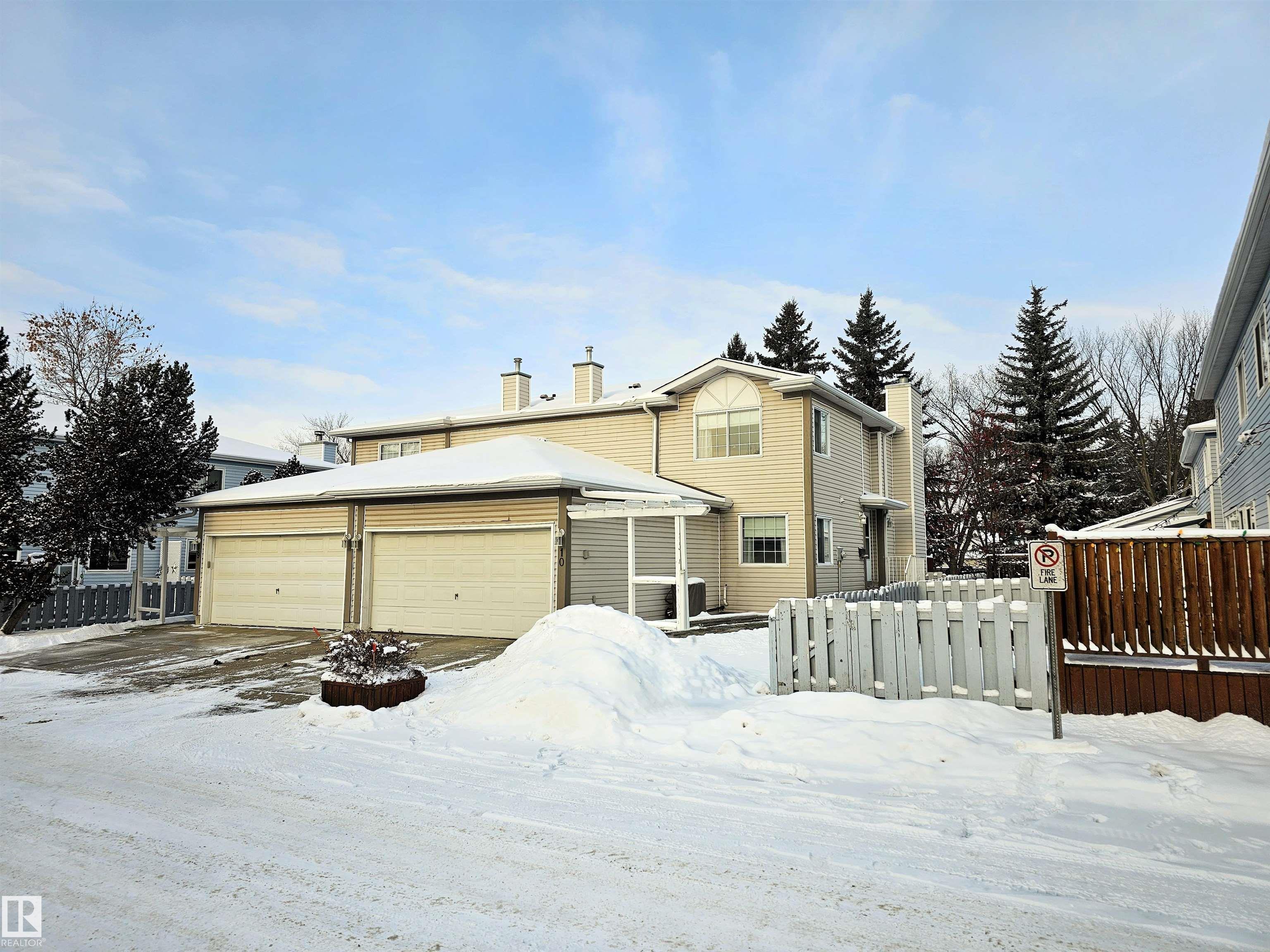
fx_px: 844
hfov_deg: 73.9
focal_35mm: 23
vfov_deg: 58.9
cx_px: 635
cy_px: 476
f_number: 1.7
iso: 10
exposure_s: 1/525
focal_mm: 6.3
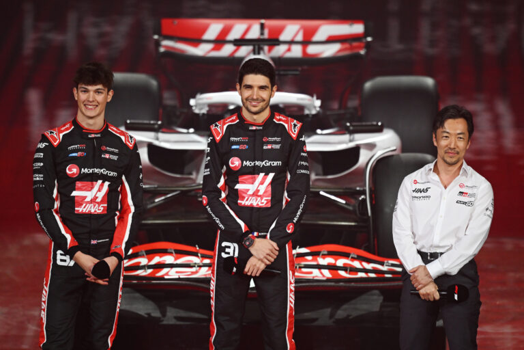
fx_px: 8733
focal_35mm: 600
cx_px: 262
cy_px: 175
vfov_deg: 2.3
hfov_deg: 3.4
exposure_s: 1/800
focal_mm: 400
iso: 2000
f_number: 2.8
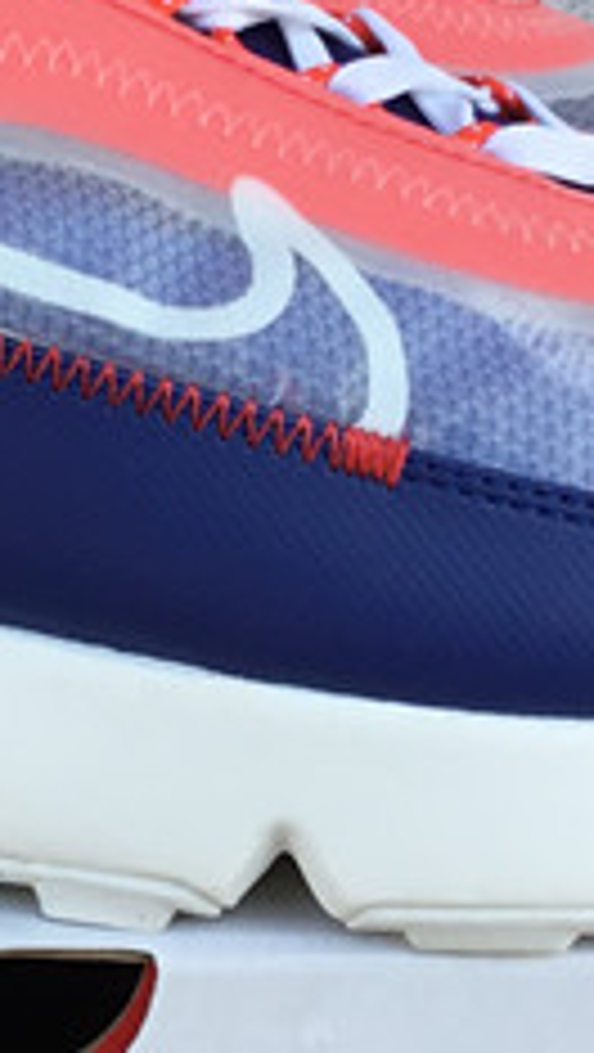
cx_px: 0
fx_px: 3632
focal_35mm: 130
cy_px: 520
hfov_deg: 9.3
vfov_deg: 16.5
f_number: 2.4
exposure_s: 1/212
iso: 25
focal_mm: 3.3
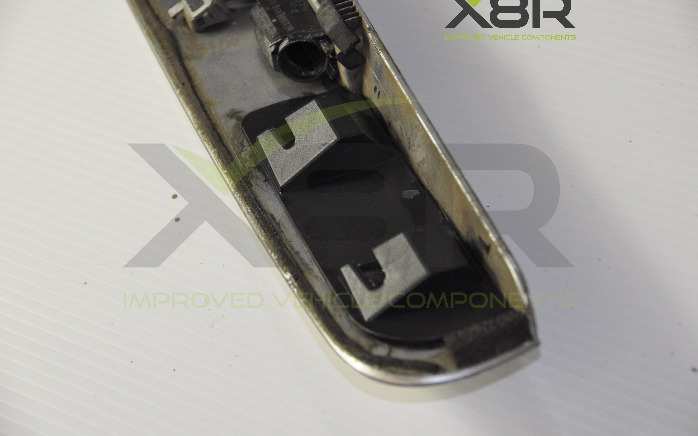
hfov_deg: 19.5
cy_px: 207
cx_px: 349
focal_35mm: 107
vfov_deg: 12.2
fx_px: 2035
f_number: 5
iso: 720
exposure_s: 1/125
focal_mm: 70
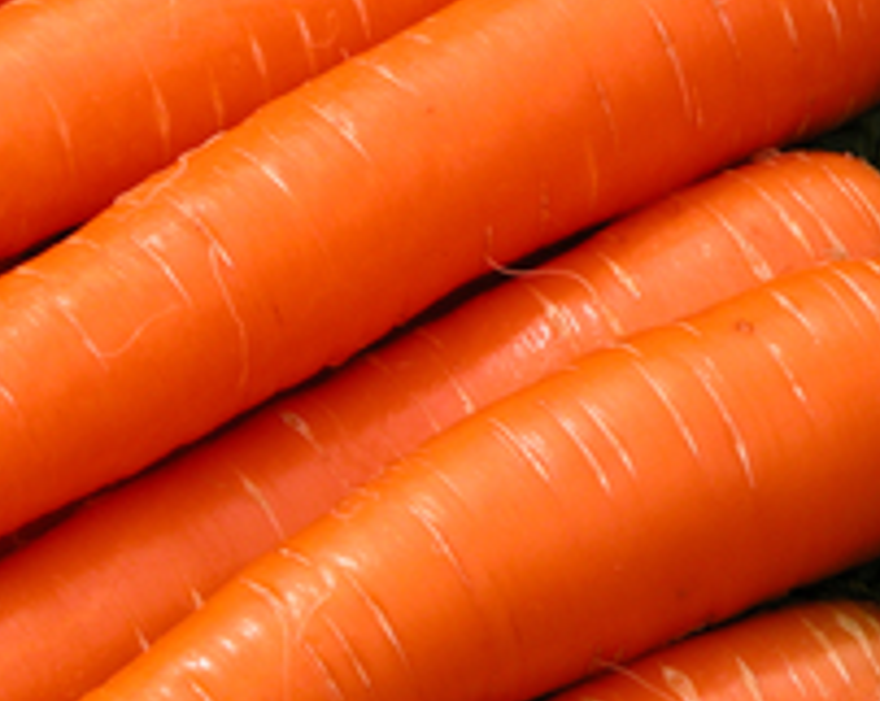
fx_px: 16748
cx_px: 213
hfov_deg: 3.0
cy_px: 268
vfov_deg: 2.4
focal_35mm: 644
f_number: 5.3
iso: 100
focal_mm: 67.7
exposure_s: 1/357
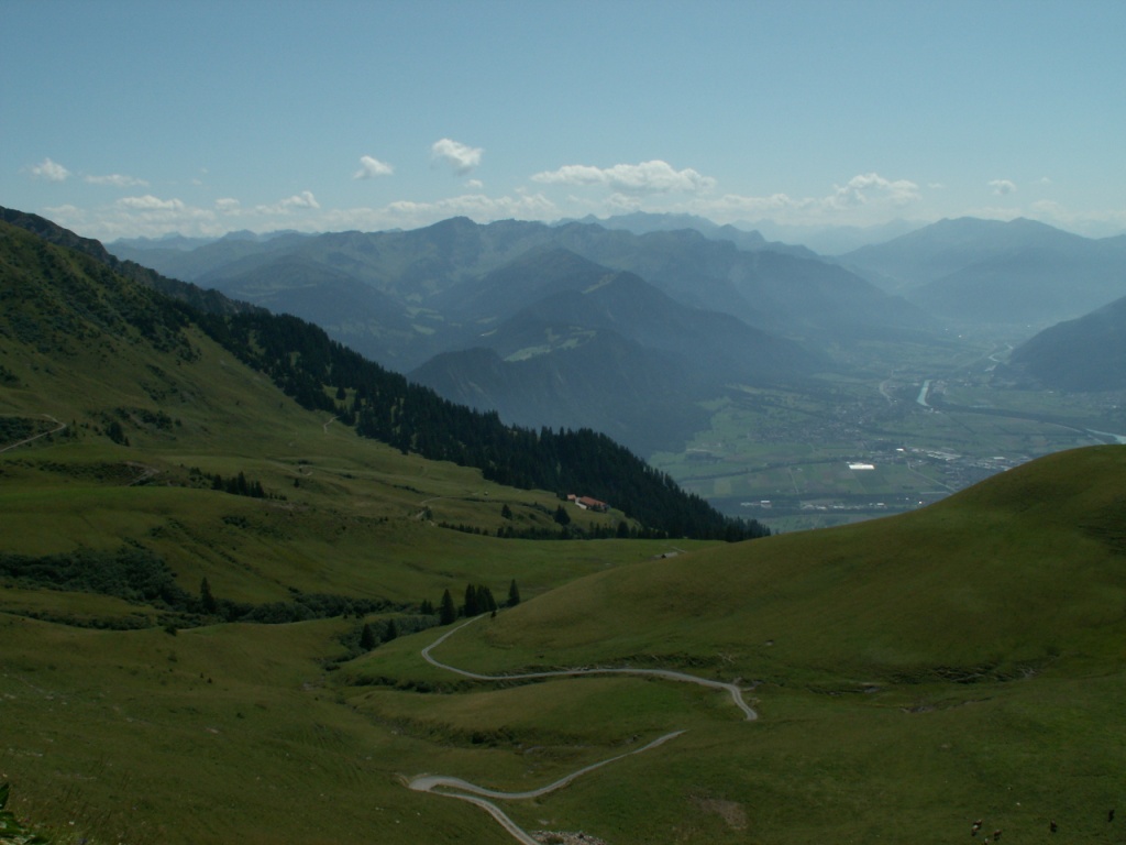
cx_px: 563
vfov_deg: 40.7
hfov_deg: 52.6
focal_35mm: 35
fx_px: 1138
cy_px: 422
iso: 50
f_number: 8
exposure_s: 1/400
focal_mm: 5.86
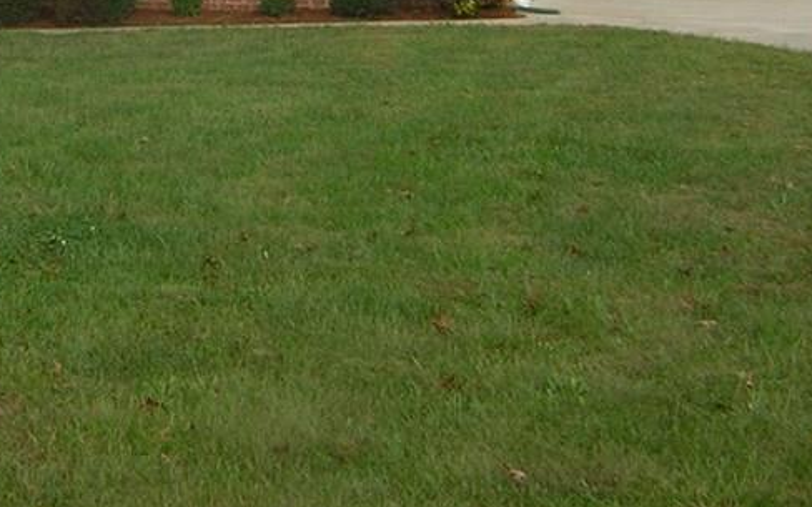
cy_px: -90
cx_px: 215
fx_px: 1770
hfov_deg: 25.6
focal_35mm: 80
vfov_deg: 15.7
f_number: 5.2
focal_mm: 4.7
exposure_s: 1/258
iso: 50
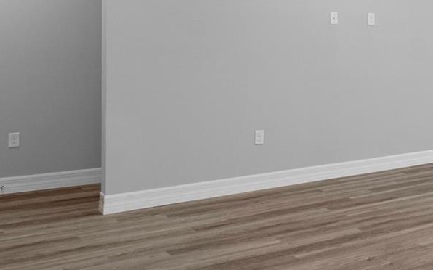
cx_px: 490
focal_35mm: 53
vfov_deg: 23.8
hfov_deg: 32.7
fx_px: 630
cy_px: 44
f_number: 8
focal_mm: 13
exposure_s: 1/4
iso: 320
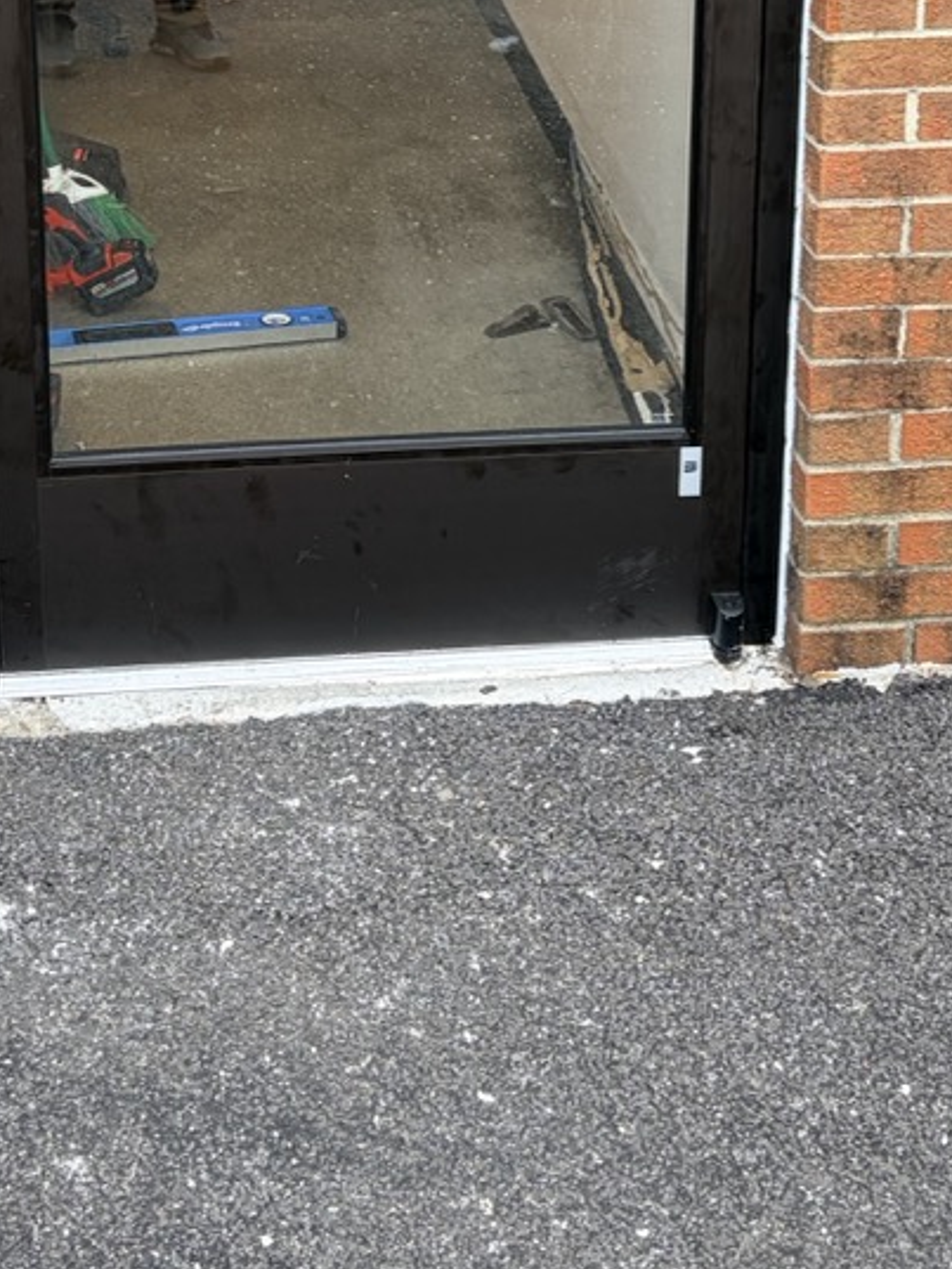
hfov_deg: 23.5
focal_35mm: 62
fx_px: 2273
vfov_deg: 28.9
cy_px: -40
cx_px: 295
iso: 50
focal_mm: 5.96
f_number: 1.6
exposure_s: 1/220
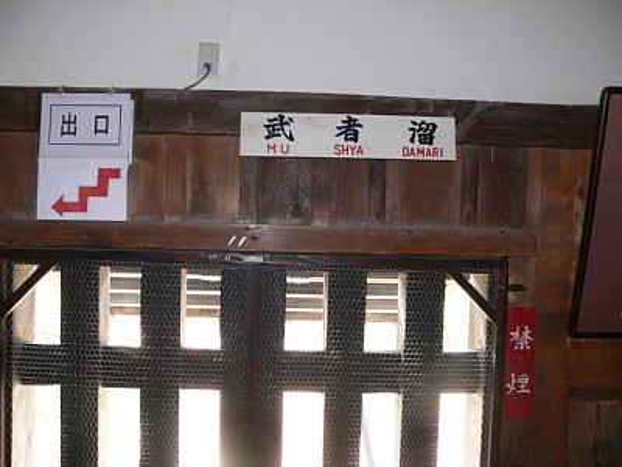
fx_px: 629
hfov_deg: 52.6
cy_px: 234
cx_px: 311
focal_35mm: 35
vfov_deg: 40.7
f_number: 2.8
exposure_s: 1/15
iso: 100
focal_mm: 7.4
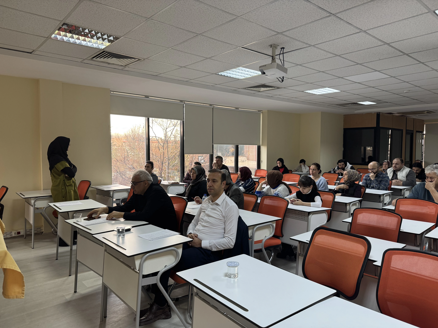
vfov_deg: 56.8
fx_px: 304
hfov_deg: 71.6
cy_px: 164
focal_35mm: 24
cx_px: 219
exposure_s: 1/50
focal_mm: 6.76
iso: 160
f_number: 1.78
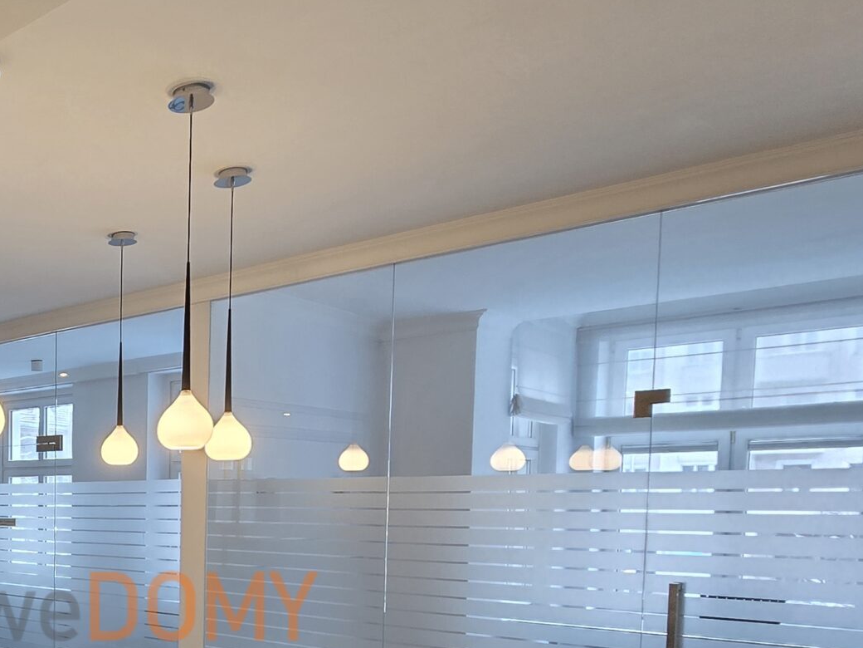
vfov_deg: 41.5
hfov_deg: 43.4
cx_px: -95
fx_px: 798
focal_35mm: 32
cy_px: 551
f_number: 2.2
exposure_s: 1/50
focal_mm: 2.2
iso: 160
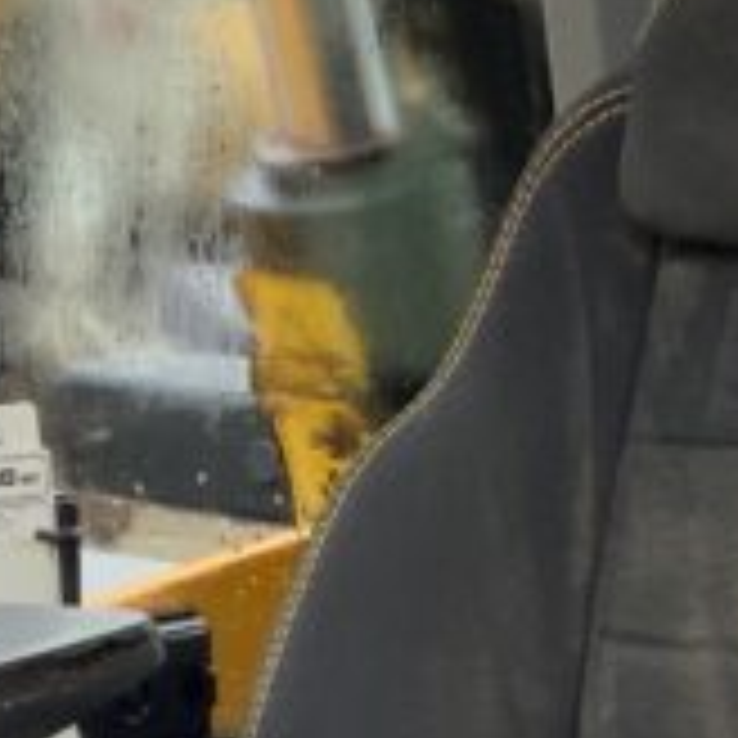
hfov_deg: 10.7
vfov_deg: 10.7
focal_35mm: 160
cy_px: 918
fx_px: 3859
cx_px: 868
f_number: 1.8
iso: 40
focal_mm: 3
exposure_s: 1/122
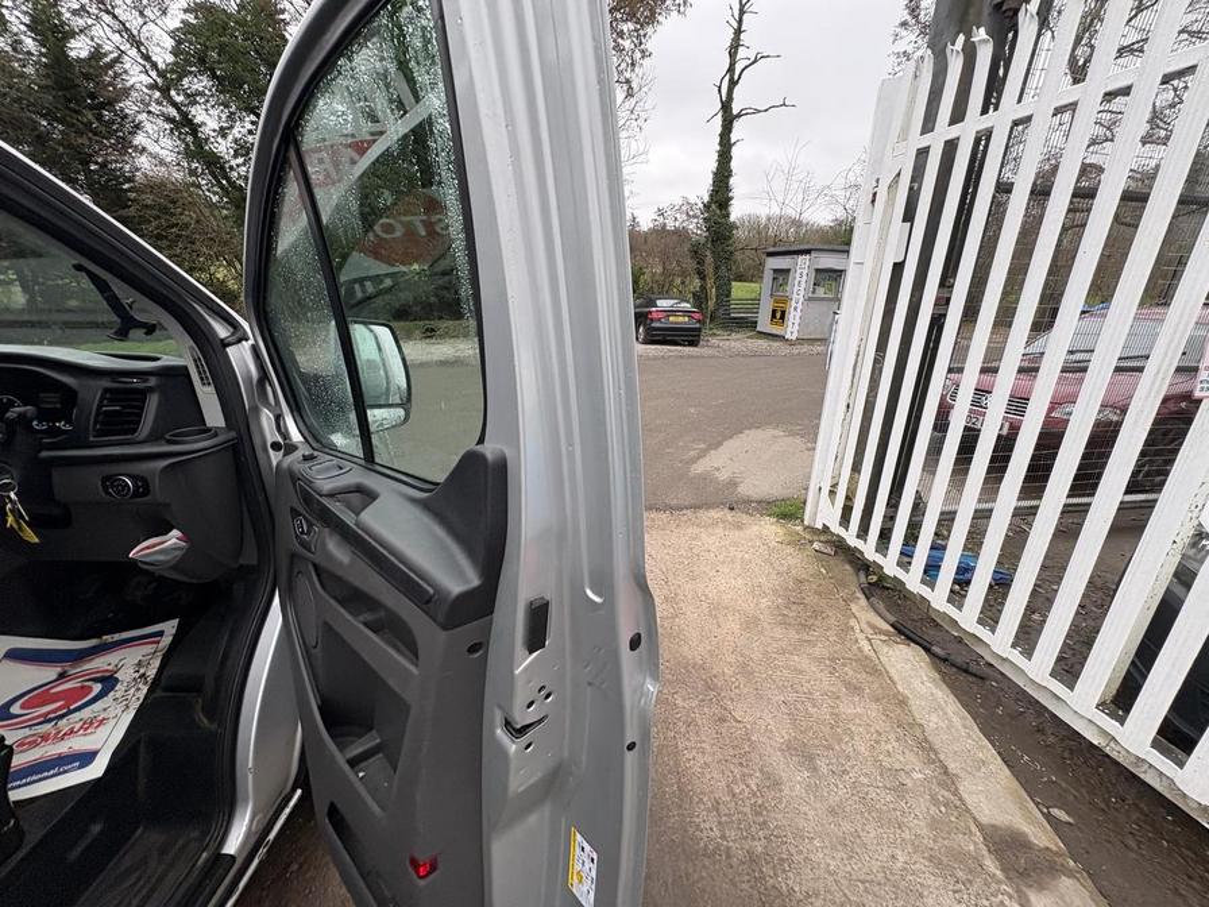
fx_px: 489
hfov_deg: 102.1
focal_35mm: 14
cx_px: 604
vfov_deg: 85.7
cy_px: 454
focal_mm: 2.22
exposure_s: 1/99
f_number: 2.2
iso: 50
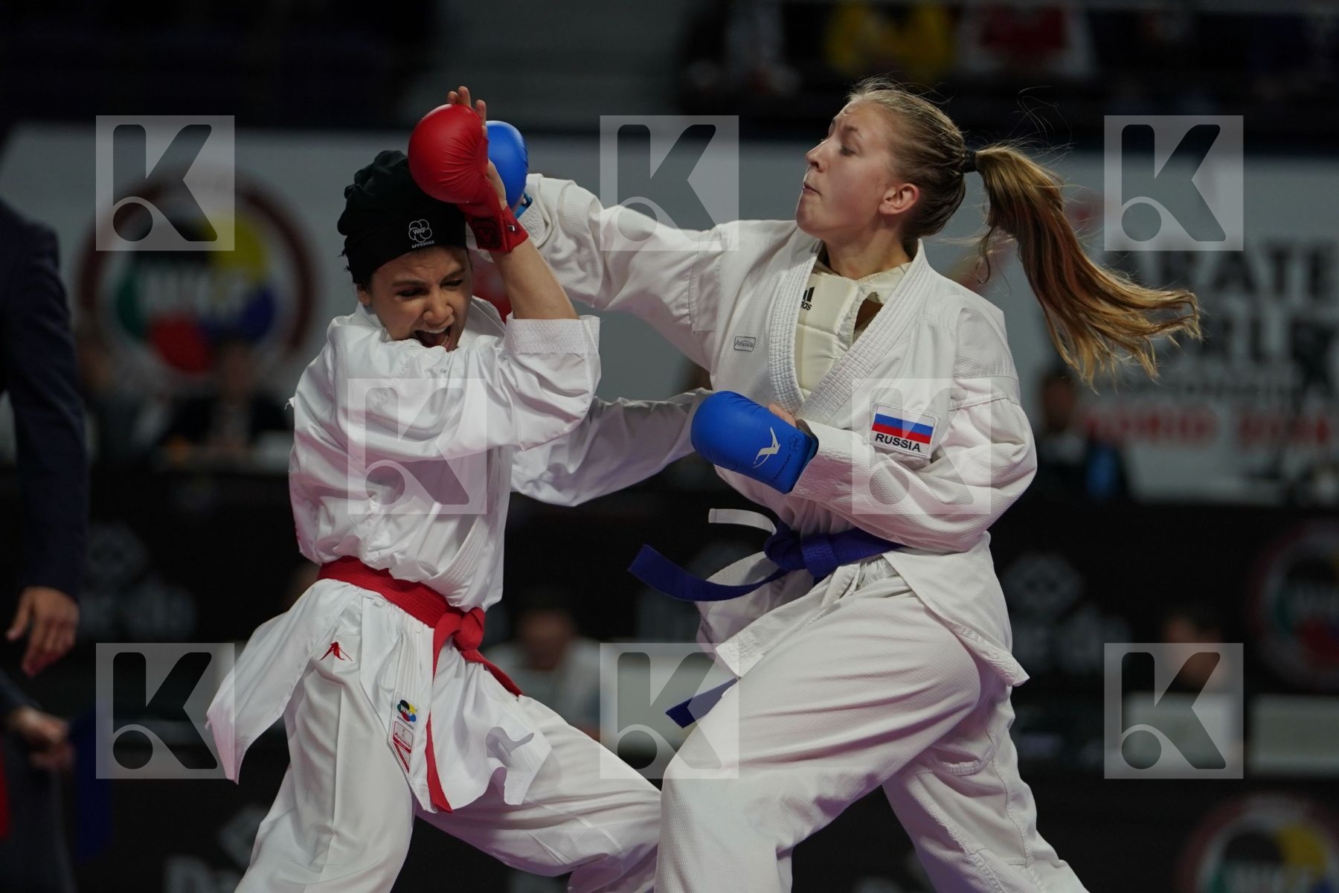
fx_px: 8852
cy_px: 446
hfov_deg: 8.7
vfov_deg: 5.8
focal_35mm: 238
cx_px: 670
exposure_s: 1/1000
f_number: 2.8
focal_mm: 159
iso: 640
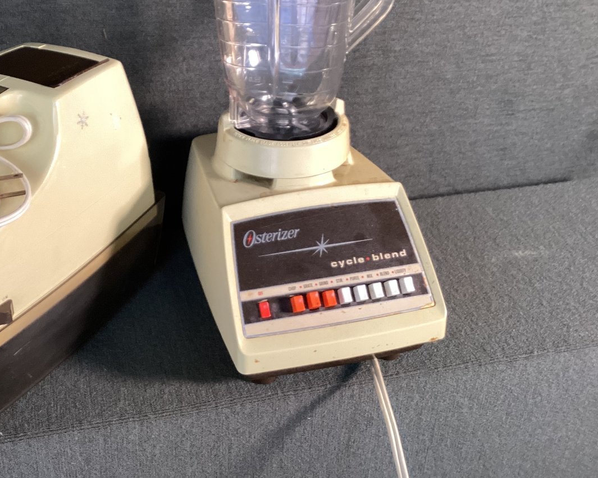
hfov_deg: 42.2
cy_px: 164
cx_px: 187
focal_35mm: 43
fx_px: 761
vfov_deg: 34.6
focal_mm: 3.3
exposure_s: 1/60
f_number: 2.4
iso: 200
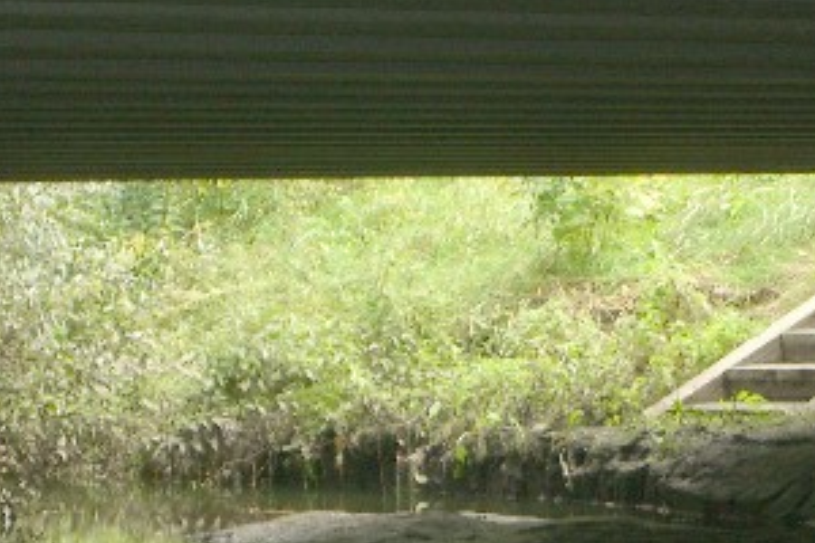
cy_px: 411
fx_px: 5207
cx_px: 648
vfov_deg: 6.0
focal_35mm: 230
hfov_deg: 8.9
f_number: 5.1
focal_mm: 23.7
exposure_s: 1/60
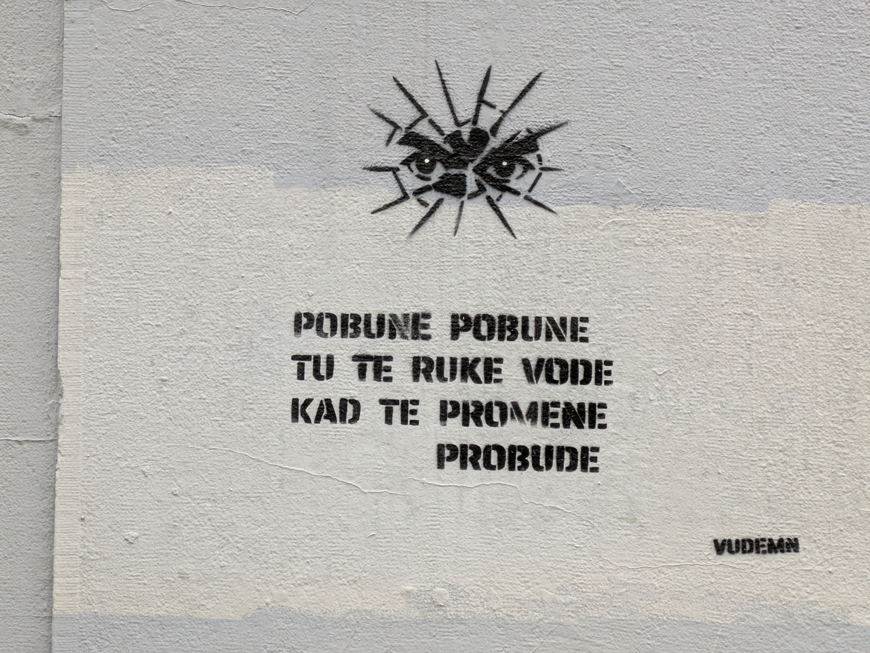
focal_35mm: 51
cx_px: 435
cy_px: 326
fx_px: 1282
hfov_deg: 37.5
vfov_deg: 28.6
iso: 669
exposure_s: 1/33.3
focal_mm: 5.43
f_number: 1.89
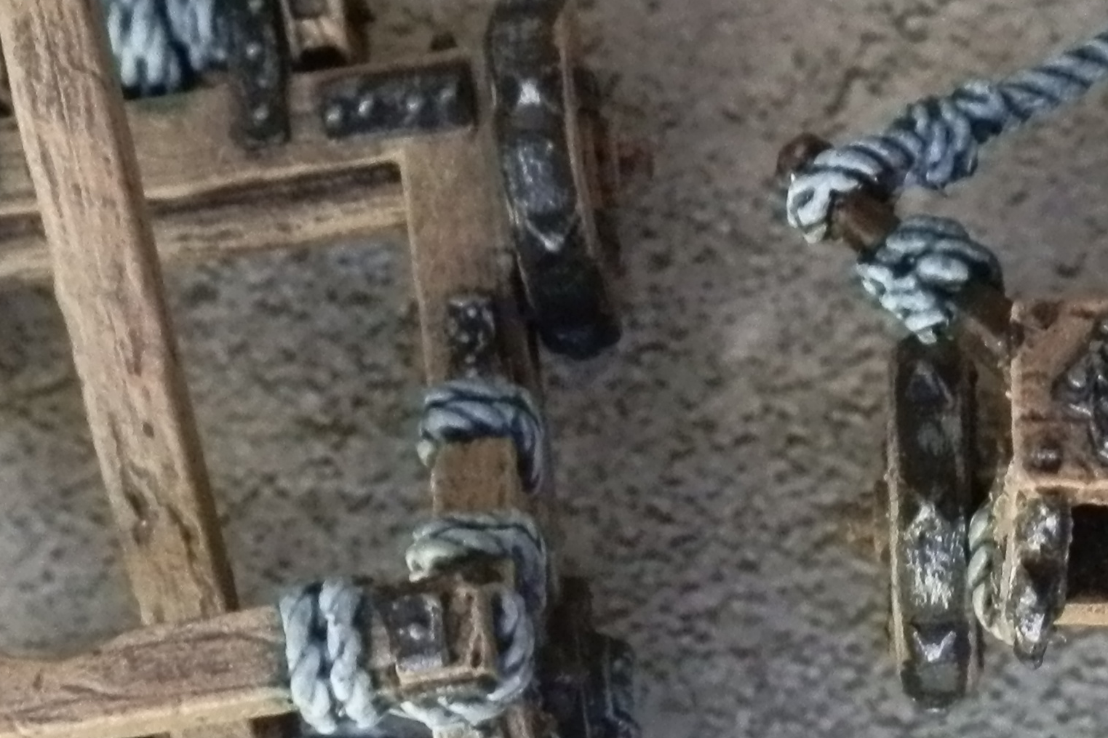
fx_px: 2523
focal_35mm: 82
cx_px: 763
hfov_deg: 24.6
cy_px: 841
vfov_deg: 16.1
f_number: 3.1
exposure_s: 1/80
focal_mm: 5
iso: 400
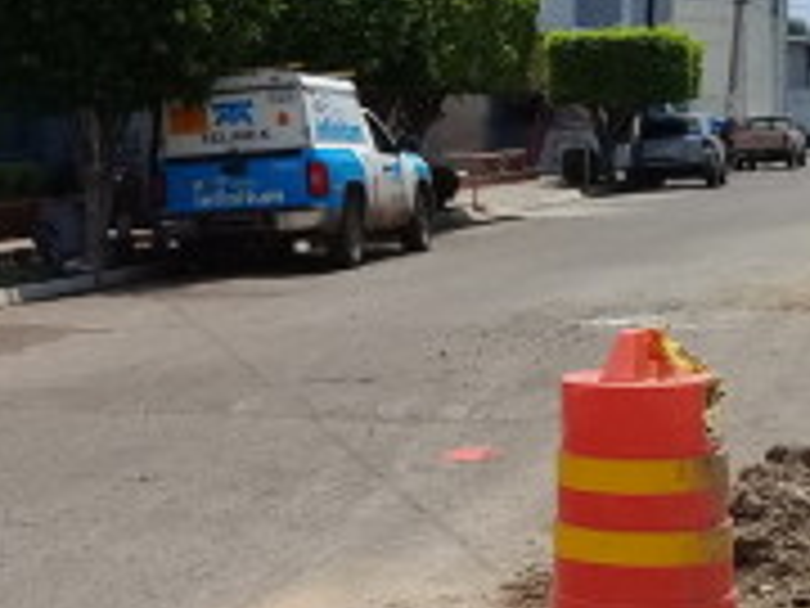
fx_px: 2153
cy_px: 329
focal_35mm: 92
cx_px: 142
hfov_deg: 21.0
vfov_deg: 16.1
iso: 50
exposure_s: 1/1969
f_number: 2.2
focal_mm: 3.3
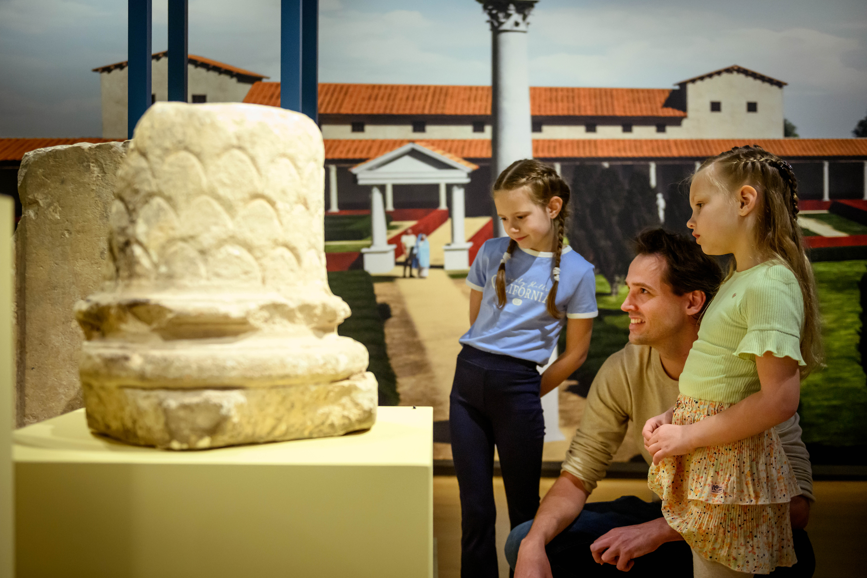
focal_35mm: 41
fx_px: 987
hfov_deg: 47.4
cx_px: 430
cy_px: 295
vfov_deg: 32.6
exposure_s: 1/100
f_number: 2.8
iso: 6400
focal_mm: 40
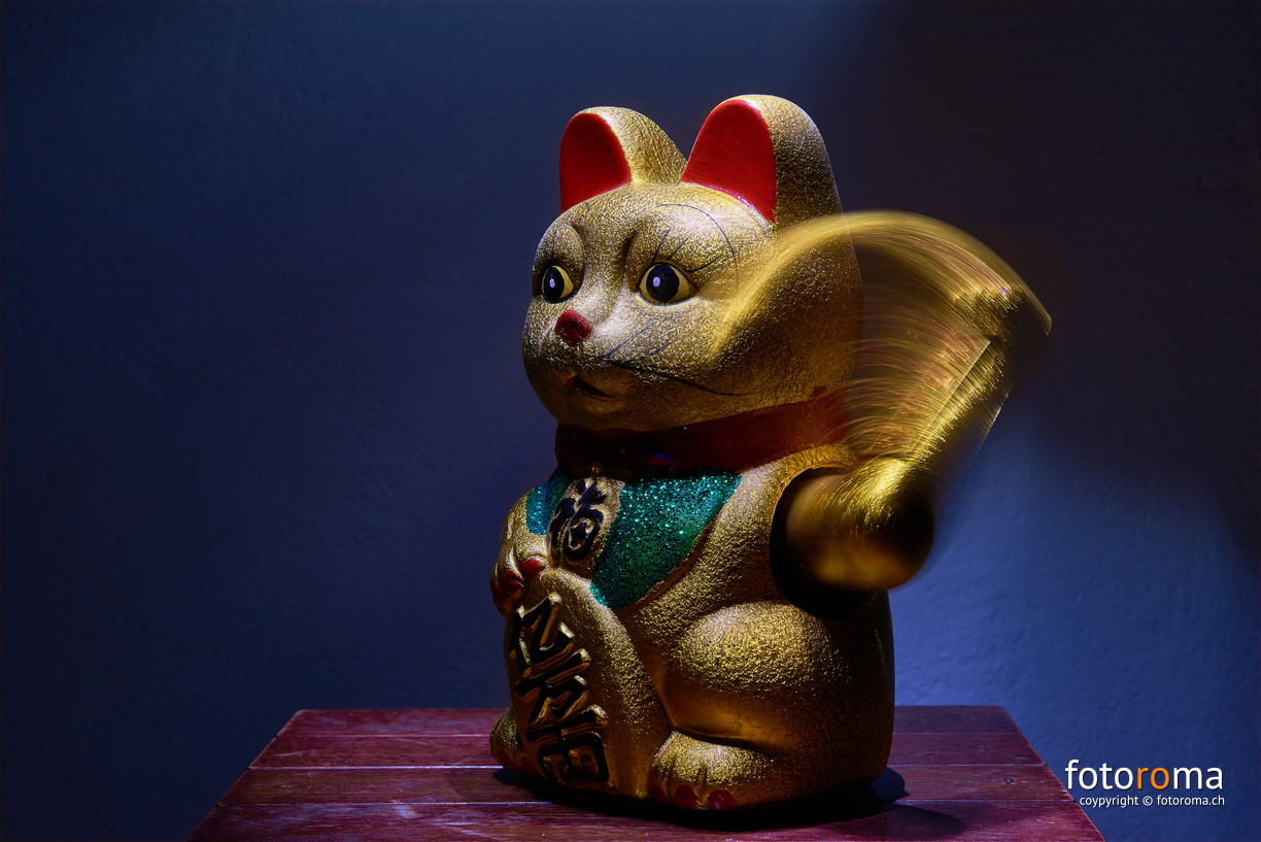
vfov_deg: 21.9
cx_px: 630
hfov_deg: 32.4
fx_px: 2172
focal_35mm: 62
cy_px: 421
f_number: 11
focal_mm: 62
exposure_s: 6
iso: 100
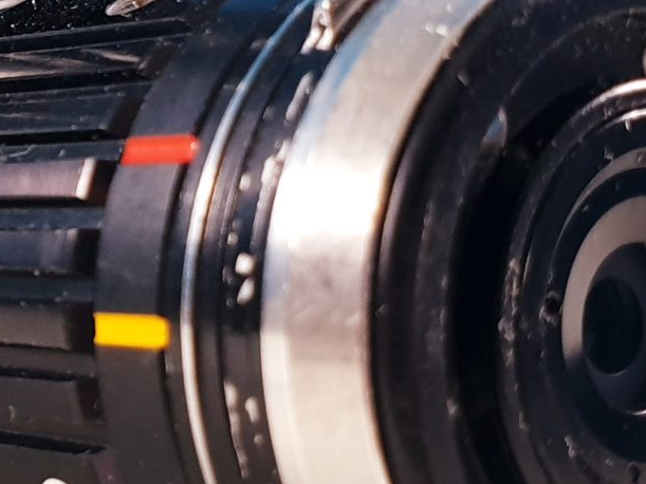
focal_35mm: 109
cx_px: -190
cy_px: 138
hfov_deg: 17.0
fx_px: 2034
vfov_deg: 13.5
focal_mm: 4.3
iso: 125
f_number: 2.4
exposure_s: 1/50
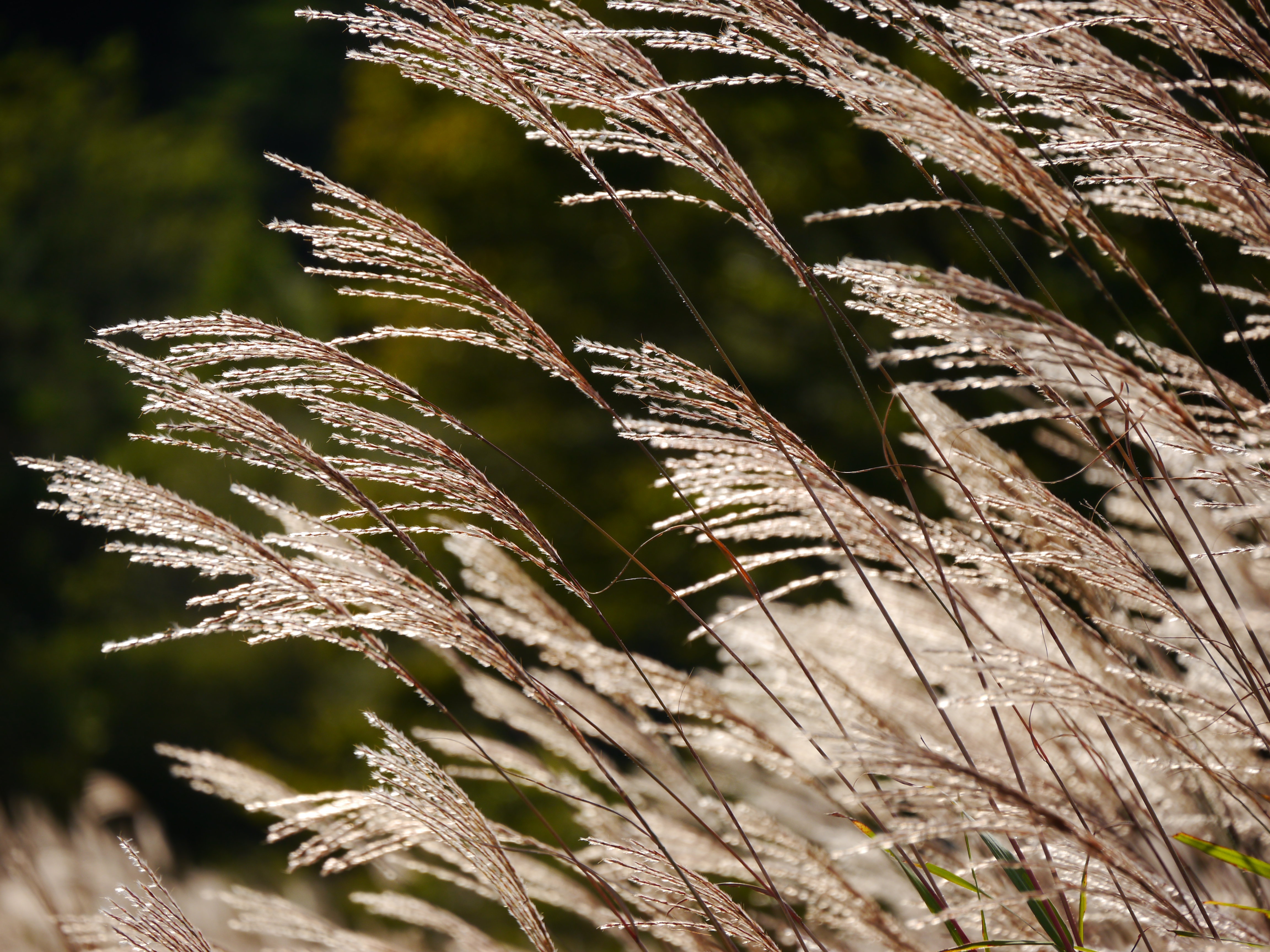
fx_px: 11006
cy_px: 476
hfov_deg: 6.6
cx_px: 635
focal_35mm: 300
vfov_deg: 5.0
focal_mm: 150
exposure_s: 1/500
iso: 160
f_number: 6.3
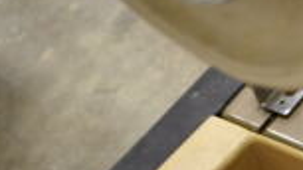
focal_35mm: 113
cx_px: 436
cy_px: 312
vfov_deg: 10.1
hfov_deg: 17.3
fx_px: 908
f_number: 3.5
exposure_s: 1/30
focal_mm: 18
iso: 640
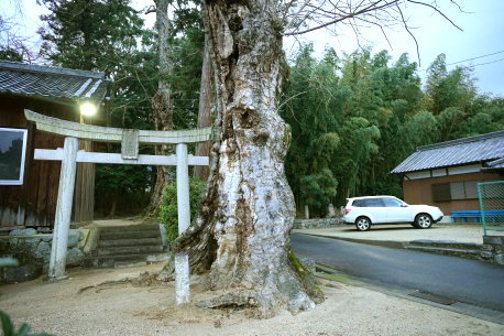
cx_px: 252
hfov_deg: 78.6
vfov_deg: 57.2
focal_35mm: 22
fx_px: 308
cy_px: 168
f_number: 3.2
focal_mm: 22
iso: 1250
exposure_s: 1/60
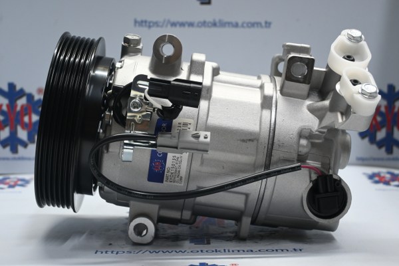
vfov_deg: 22.1
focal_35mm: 62
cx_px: 200
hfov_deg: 32.6
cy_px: 133
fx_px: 682
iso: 1100
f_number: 5.6
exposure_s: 1/60
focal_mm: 41
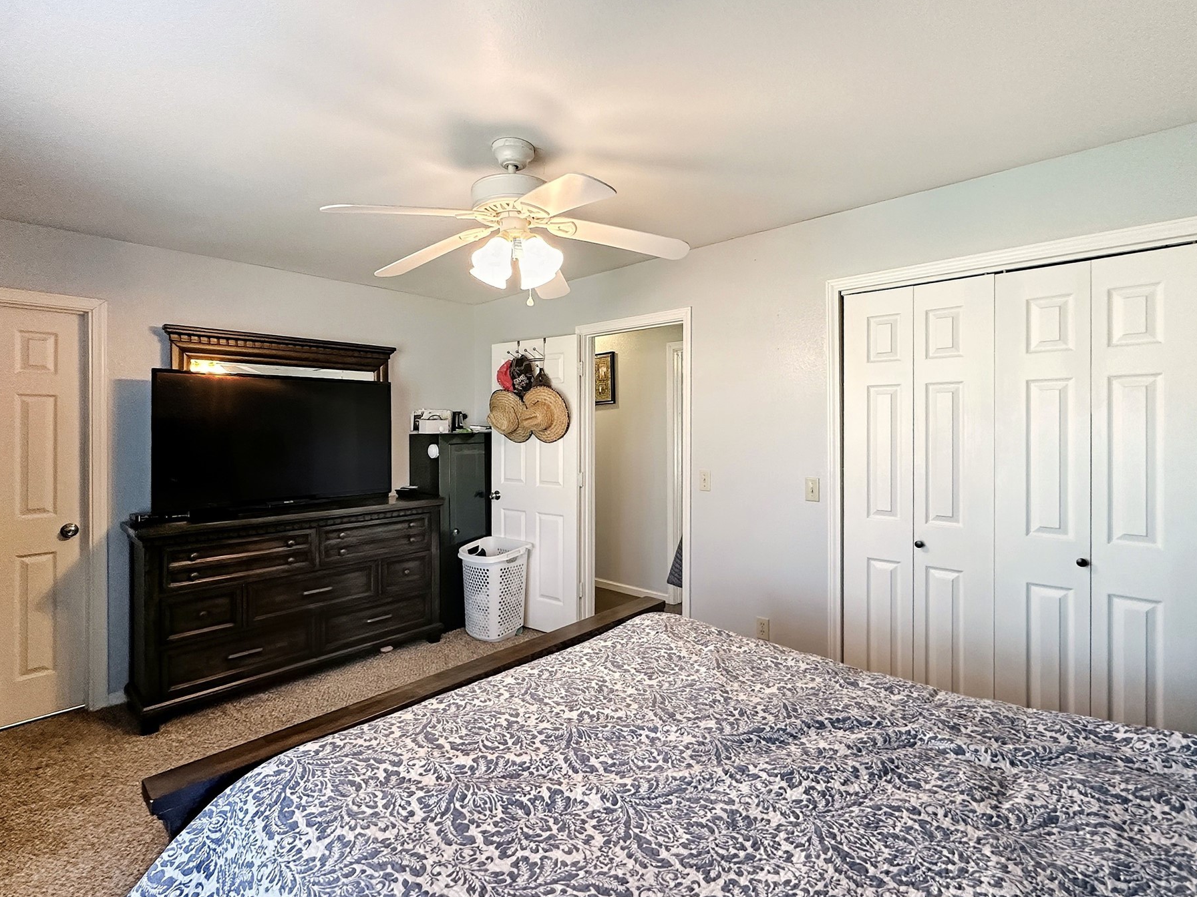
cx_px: 618
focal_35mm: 15
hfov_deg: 98.1
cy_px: 477
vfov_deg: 81.6
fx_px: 519
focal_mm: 2.2
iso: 320
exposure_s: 1/60
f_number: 2.2
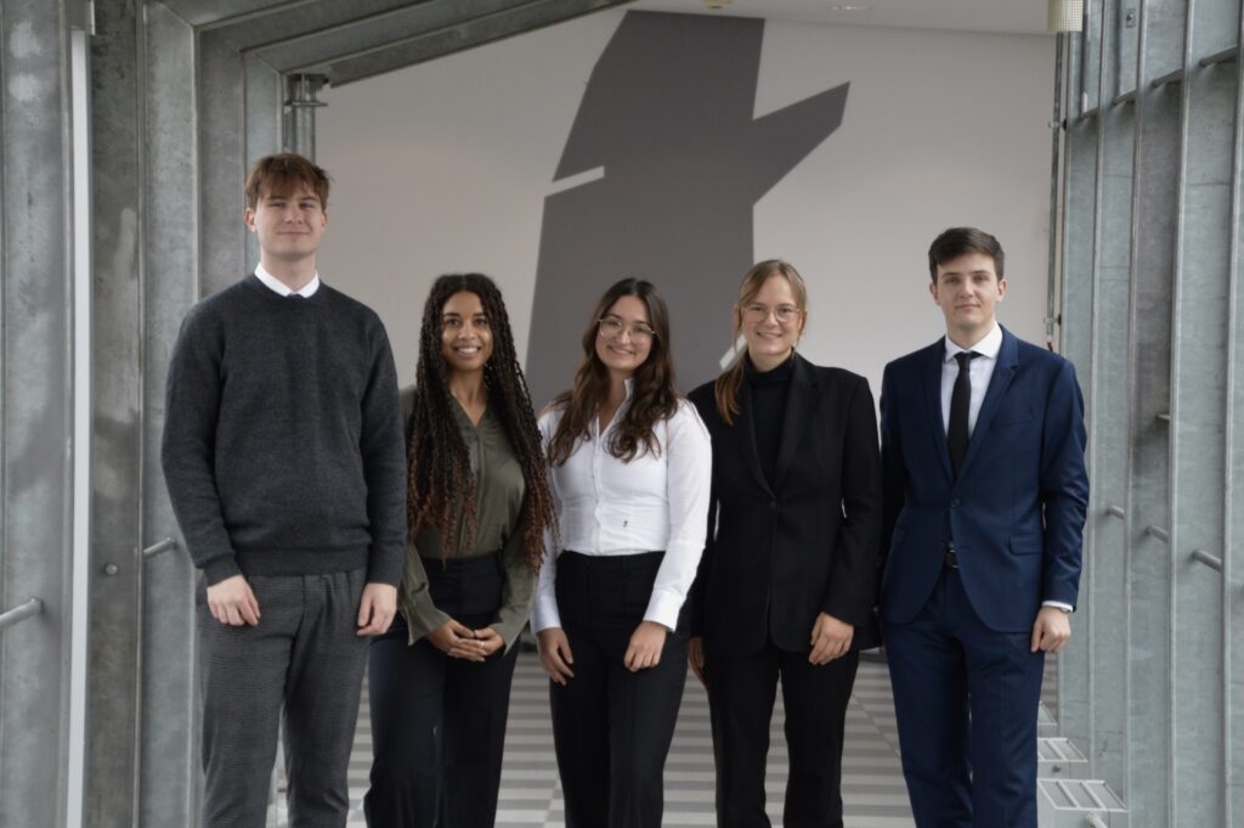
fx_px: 4402
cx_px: 622
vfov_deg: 10.7
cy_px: 414
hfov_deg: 16.1
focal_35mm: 128
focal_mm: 85
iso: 1250
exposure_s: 1/125
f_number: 5.6
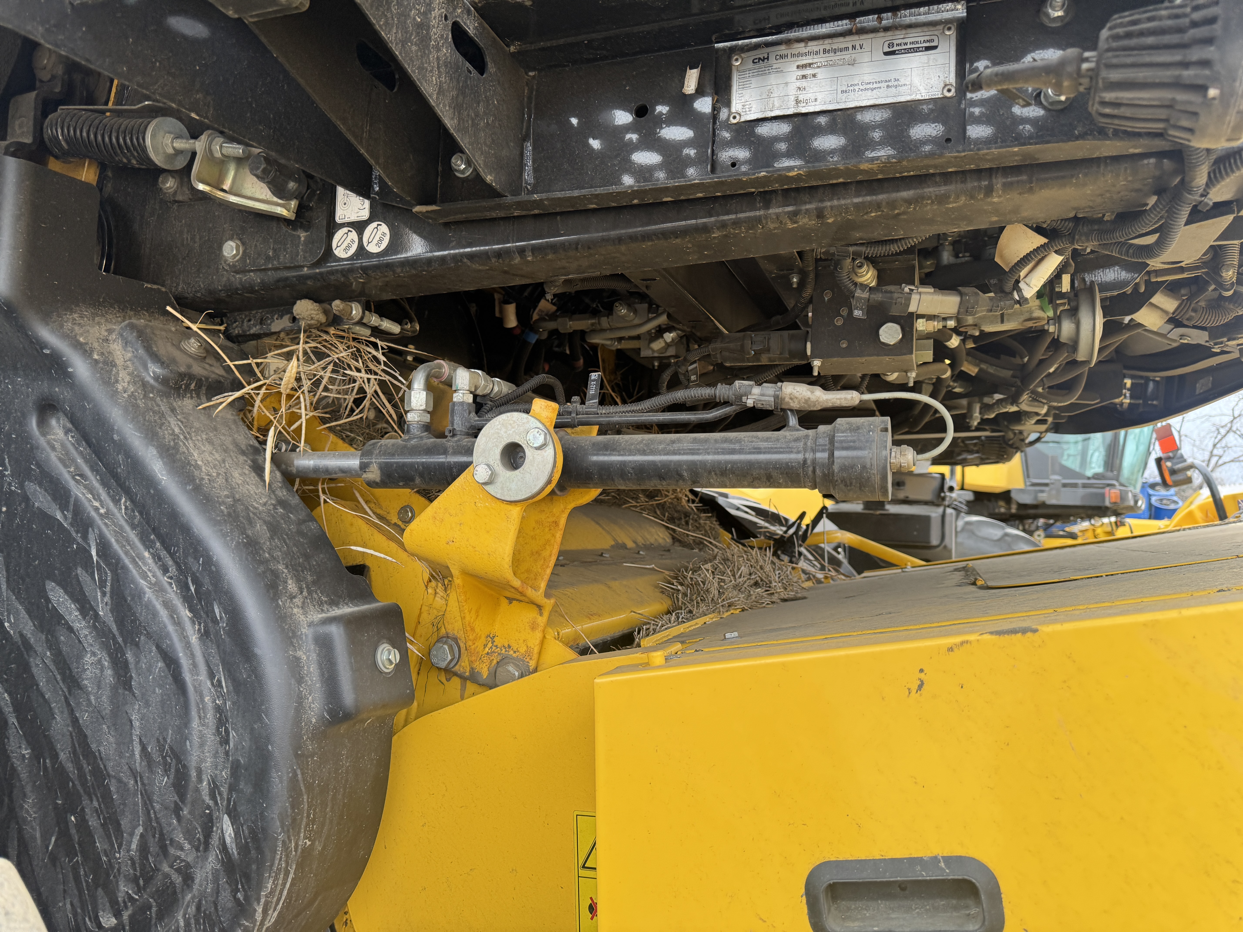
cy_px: 466
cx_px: 622
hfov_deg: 71.6
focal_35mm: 24
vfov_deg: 56.8
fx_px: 862
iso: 125
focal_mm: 6.76
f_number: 1.78
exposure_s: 1/121
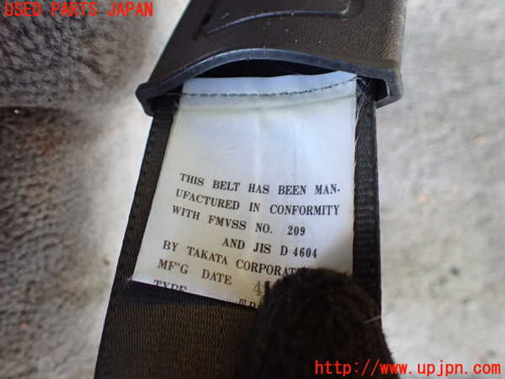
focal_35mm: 30
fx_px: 438
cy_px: 190
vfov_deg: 46.8
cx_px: 252
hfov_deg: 60.0
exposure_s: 1/40
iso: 800
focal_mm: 5.4
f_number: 2.3
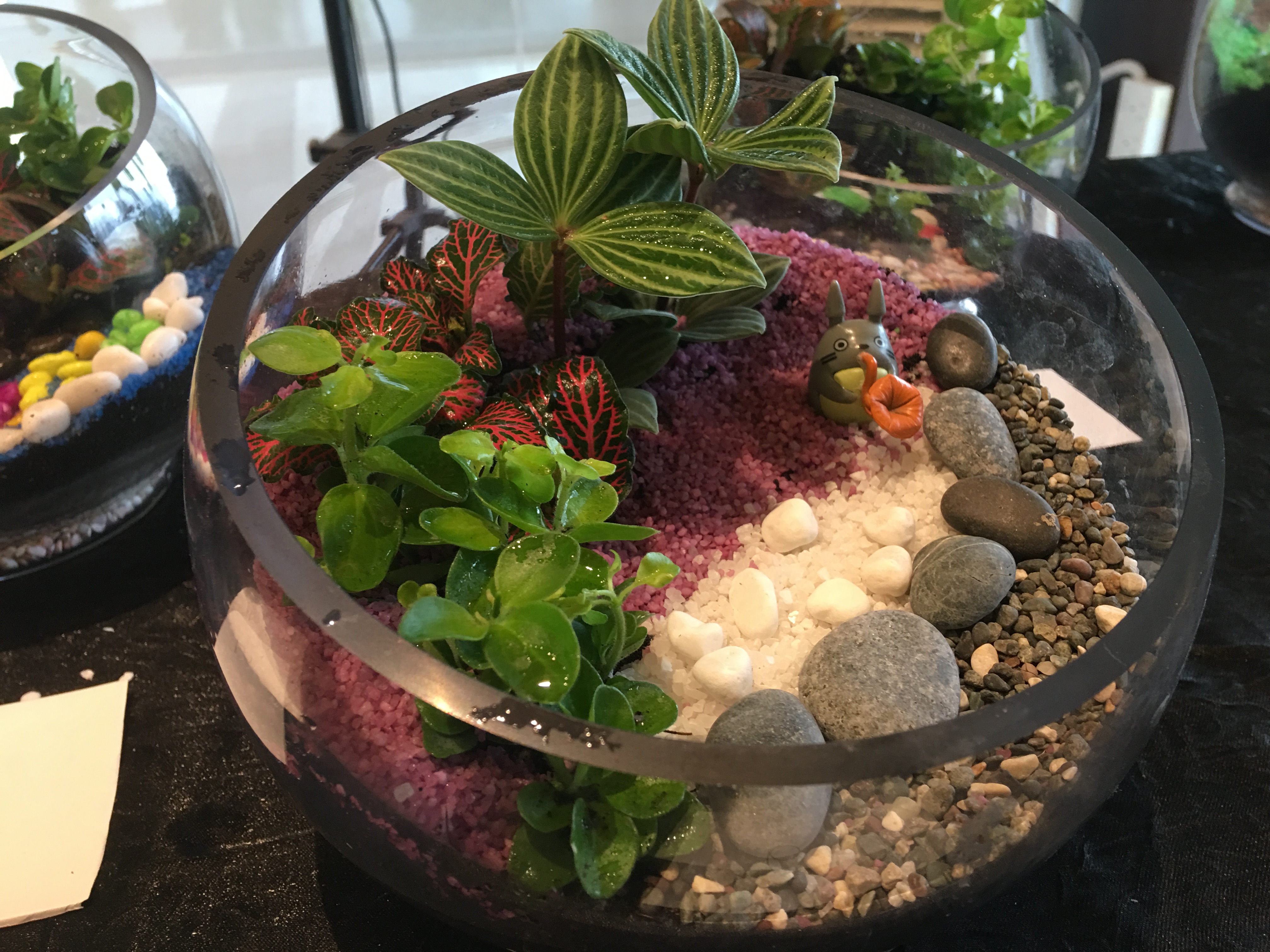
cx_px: 635
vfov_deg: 48.2
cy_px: 476
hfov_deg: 61.7
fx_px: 1064
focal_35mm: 29
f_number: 2.2
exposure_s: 1/17
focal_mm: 4.15
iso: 64
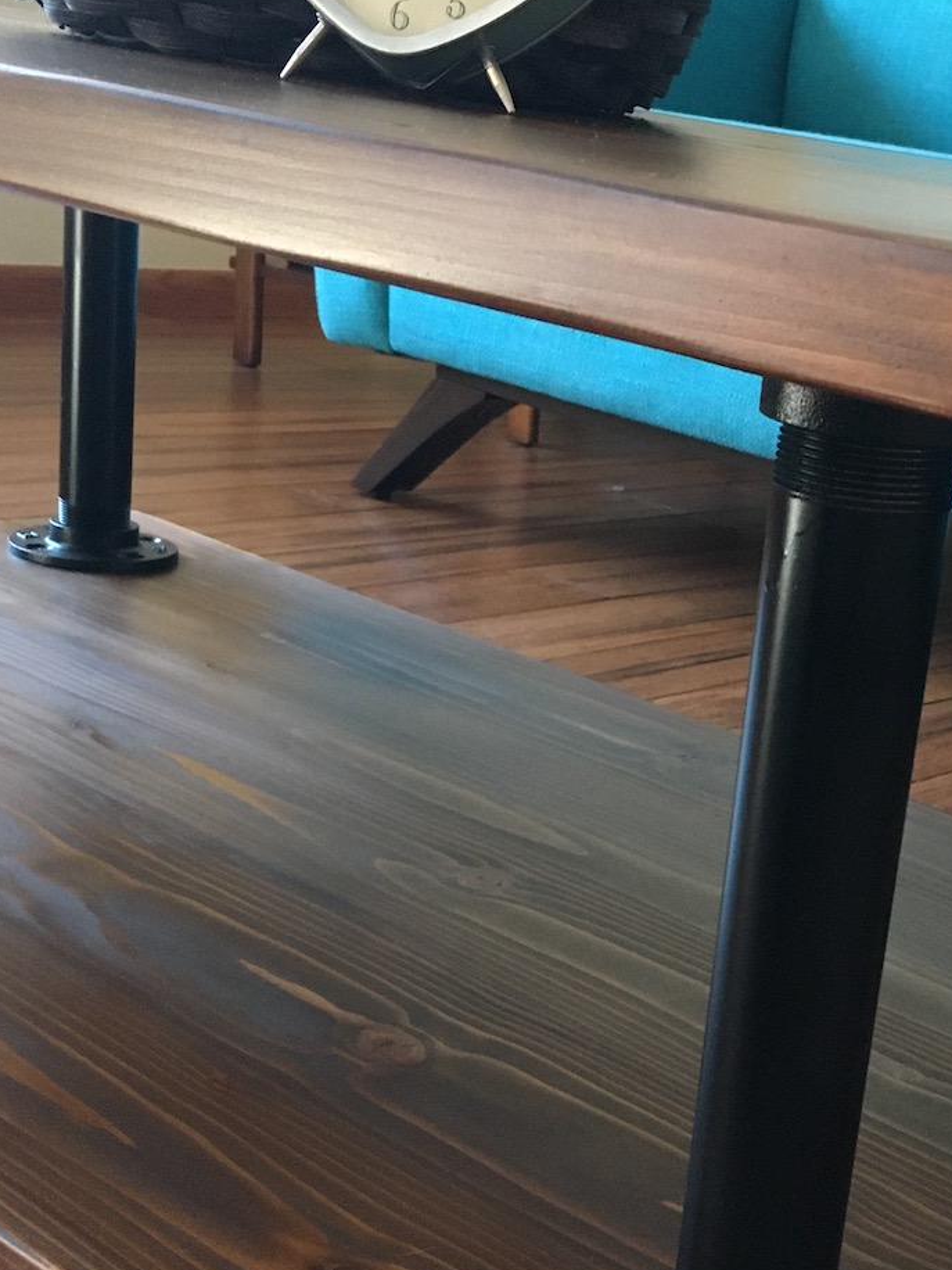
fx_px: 2090
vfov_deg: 33.6
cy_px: 808
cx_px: 863
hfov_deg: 24.9
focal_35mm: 57
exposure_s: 1/30
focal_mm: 4.15
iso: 200
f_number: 2.2
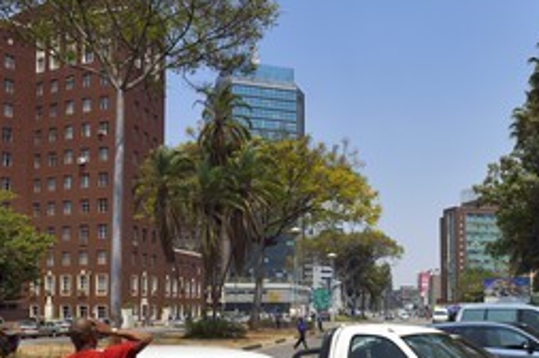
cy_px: 277
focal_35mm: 40
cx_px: 301
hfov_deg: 48.4
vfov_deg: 32.6
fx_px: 598
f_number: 14
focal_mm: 24
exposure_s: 1/250
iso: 200
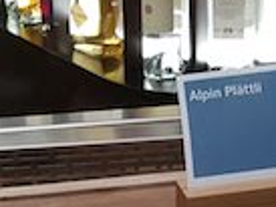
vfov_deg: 9.8
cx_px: 26
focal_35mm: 133
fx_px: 1061
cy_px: 501
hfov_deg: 14.7
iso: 125
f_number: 1.7
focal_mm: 4.2
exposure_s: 1/50
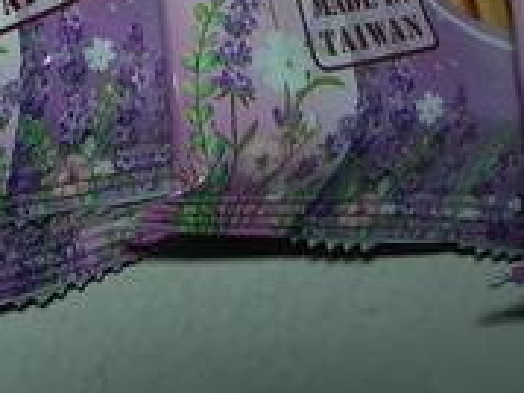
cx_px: -70
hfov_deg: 17.8
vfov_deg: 13.5
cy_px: -104
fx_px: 1604
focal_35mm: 106
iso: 50
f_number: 4.8
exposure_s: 1/60.1
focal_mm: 7.8
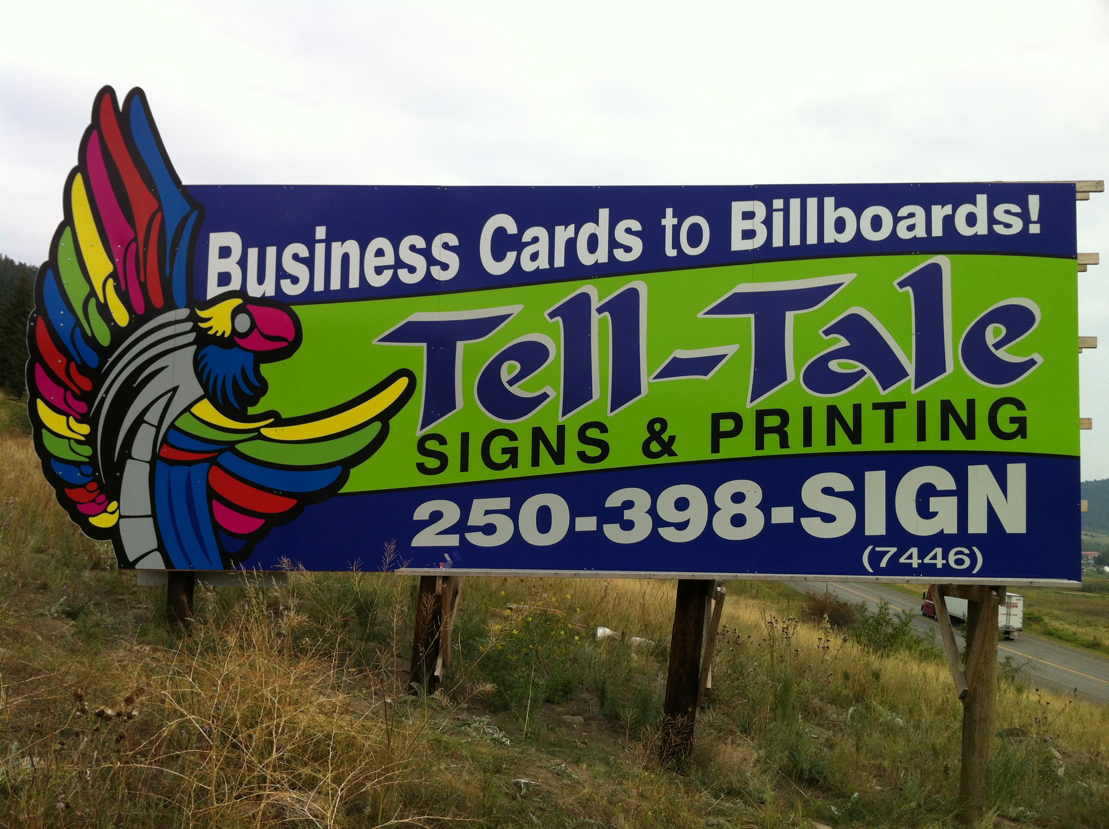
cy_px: 414
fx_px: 1120
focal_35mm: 35
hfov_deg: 52.7
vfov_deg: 40.6
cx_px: 554
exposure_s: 1/656
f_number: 2.8
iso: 80
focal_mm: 3.85
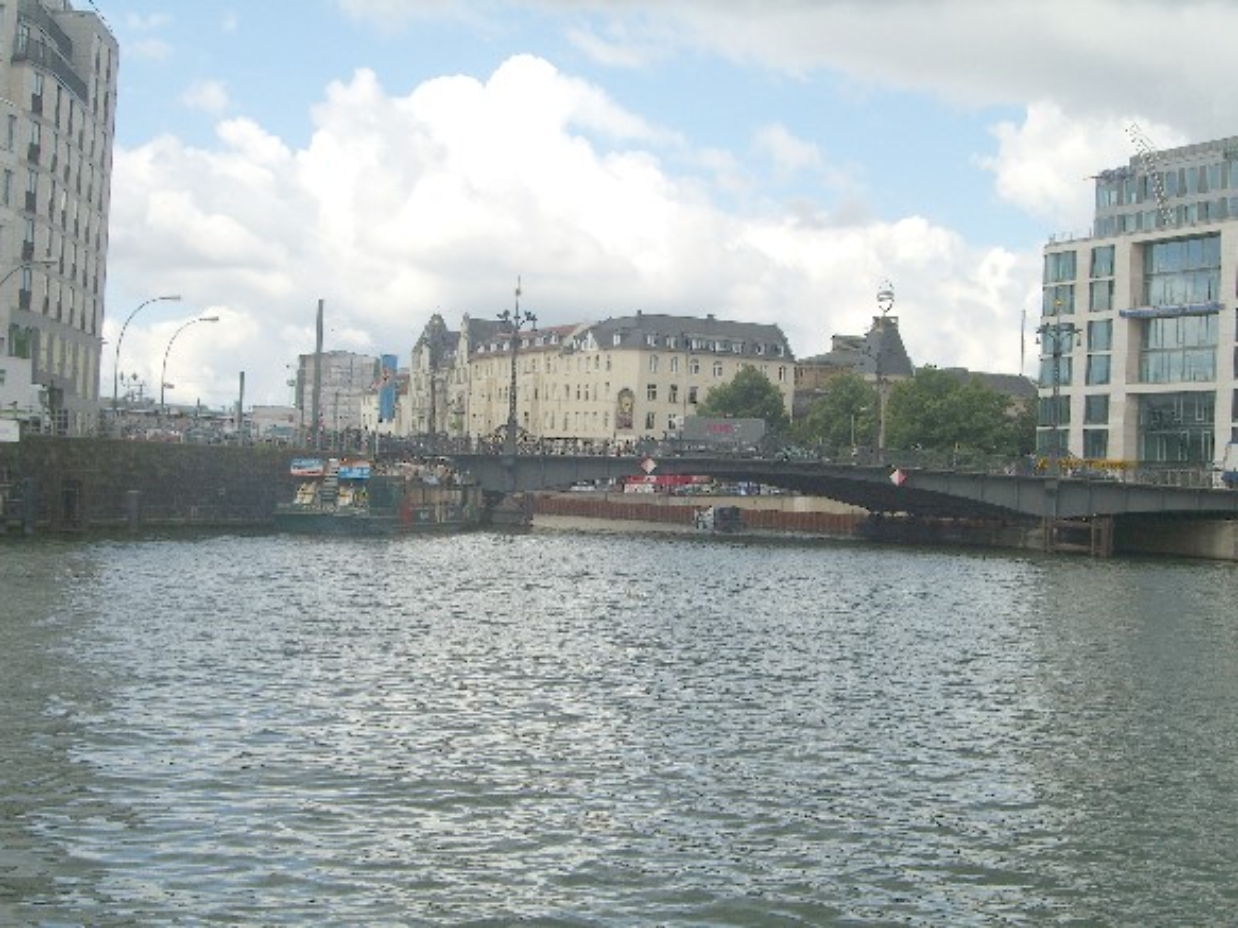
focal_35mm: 57
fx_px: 2038
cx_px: 619
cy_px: 464
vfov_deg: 25.7
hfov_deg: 33.8
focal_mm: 11.8
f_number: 5
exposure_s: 1/400
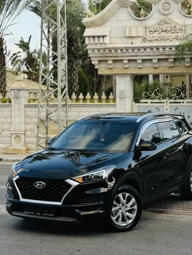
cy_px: 128
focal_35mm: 77
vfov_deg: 25.3
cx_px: 96
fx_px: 569
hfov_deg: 19.1
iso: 40
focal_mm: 9
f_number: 2.8
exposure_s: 1/121
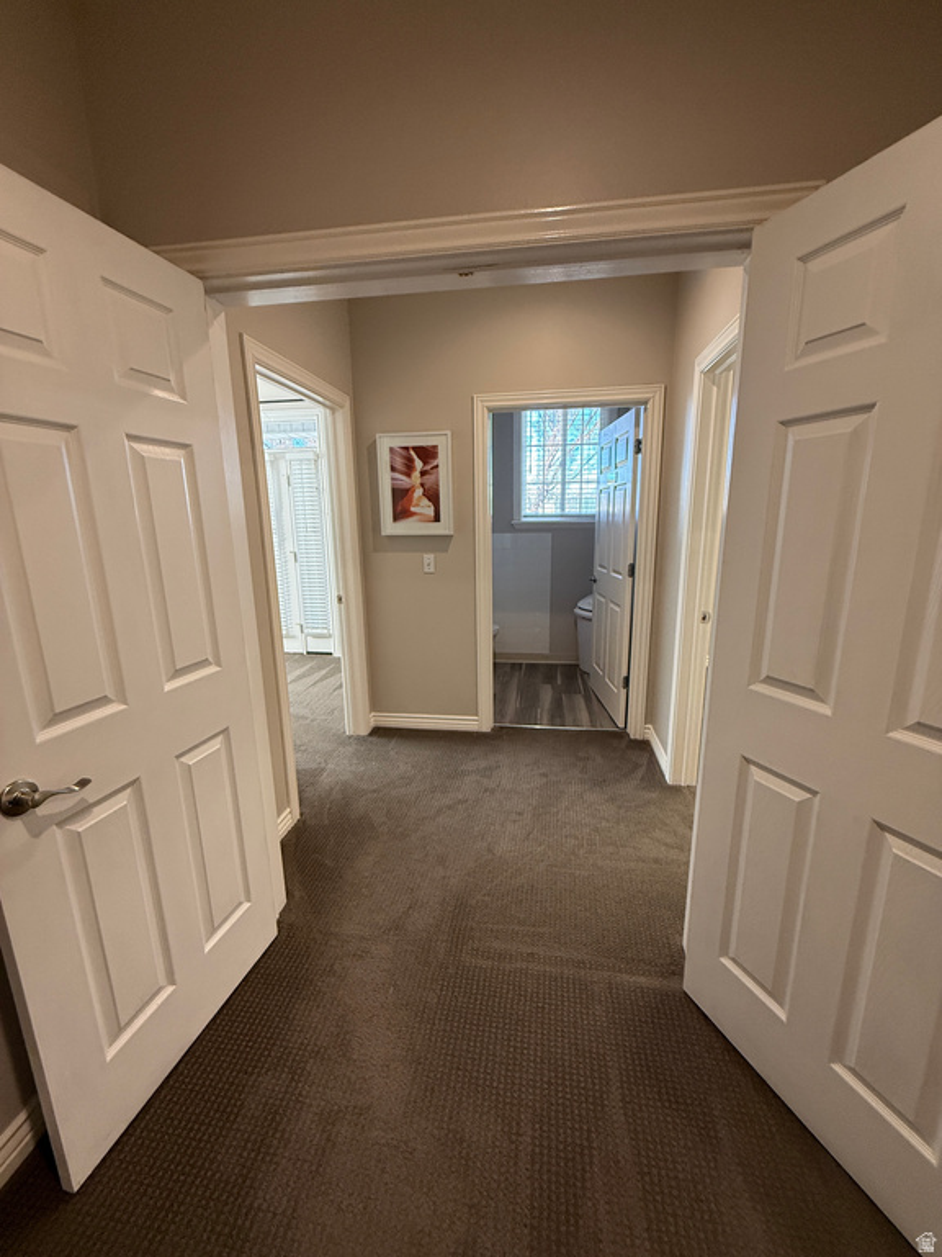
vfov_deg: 102.1
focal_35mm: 14
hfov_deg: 85.7
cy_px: 628
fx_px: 508
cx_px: 471
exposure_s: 1/120
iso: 320
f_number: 2.2
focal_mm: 2.22
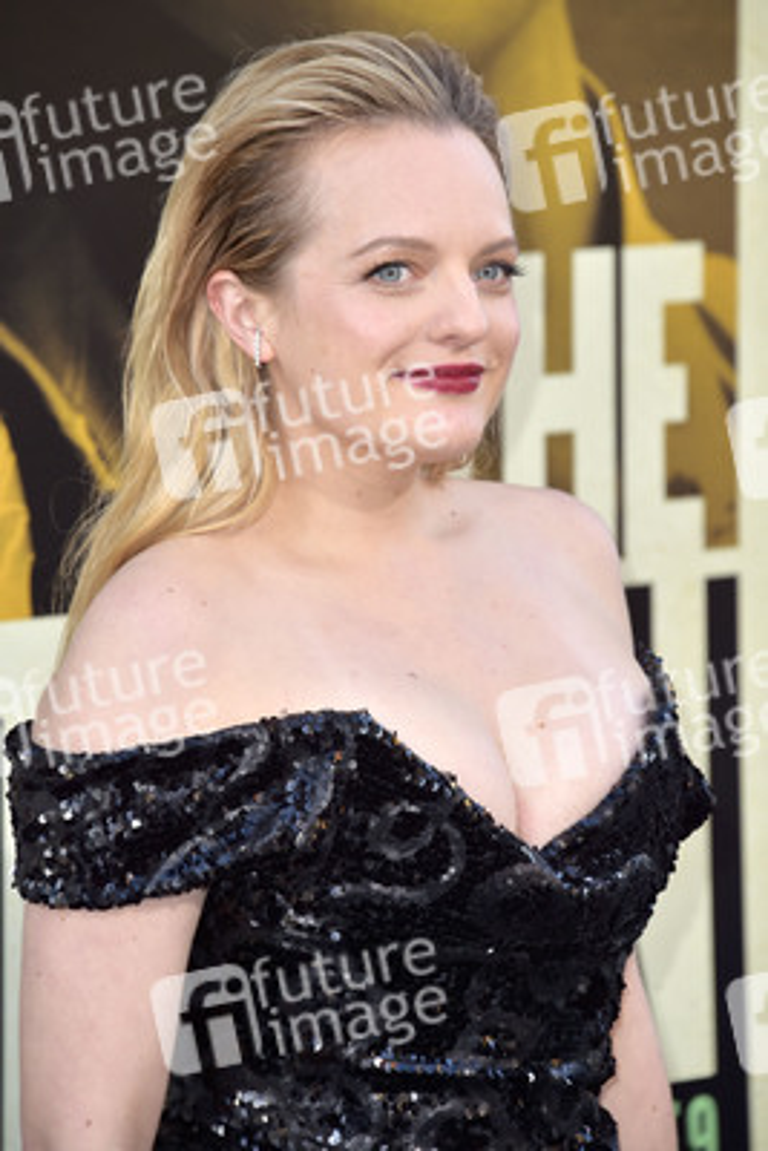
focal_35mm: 250
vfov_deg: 8.2
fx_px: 7992
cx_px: 384
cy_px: 576
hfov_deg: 5.5
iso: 320
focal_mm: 250
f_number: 7.1
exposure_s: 1/250
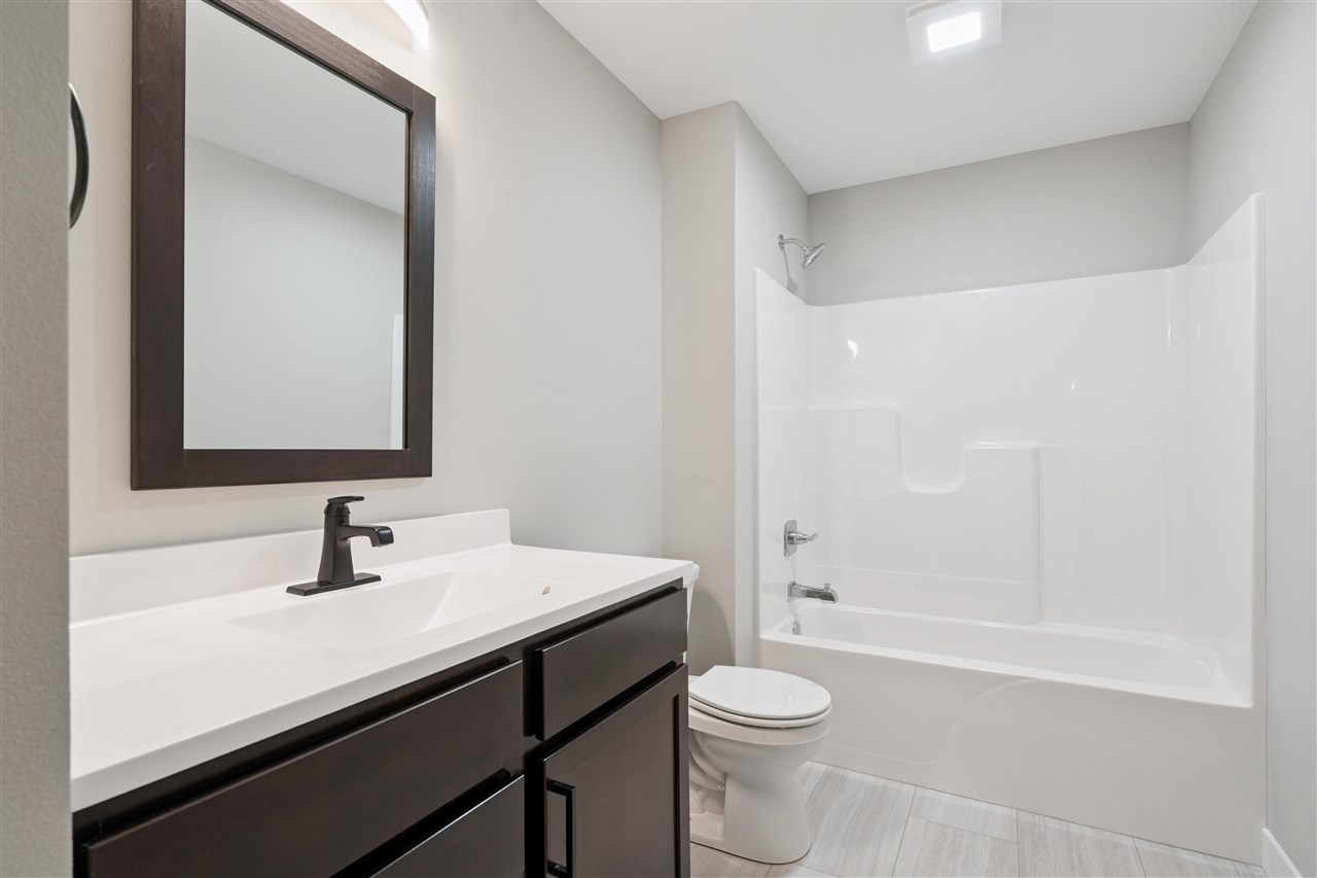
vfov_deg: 70.4
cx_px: 658
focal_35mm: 17
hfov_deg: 93.3
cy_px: 439
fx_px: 622
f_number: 8
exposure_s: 1/13
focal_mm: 17
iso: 400
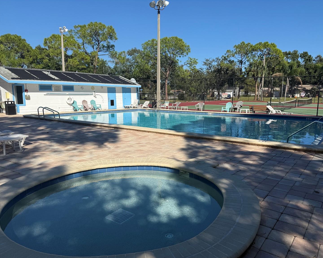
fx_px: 248
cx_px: 176
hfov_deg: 65.9
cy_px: 133
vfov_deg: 54.9
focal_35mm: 26
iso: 80
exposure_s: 1/6173
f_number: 1.78
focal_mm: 6.76
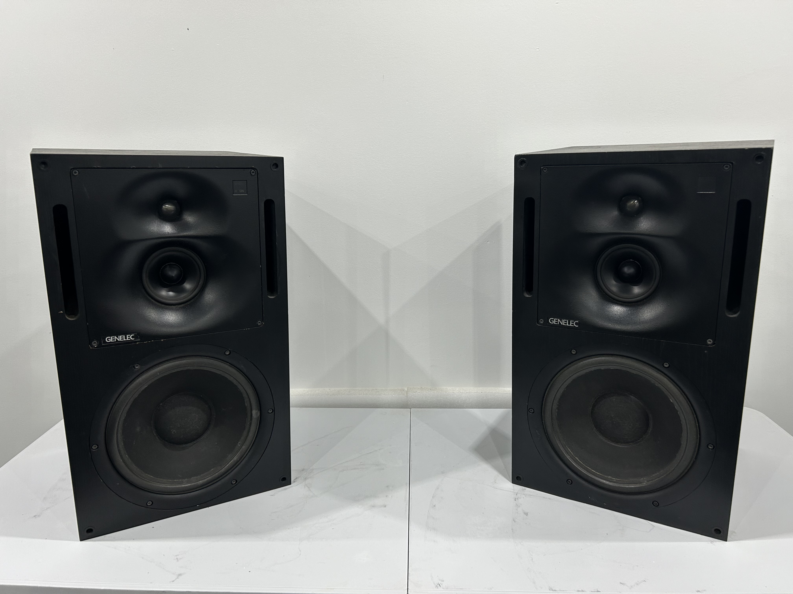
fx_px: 596
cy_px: 297
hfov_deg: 67.3
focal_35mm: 26
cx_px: 396
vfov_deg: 53.1
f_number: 1.5
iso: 100
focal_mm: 5.7
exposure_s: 1/50
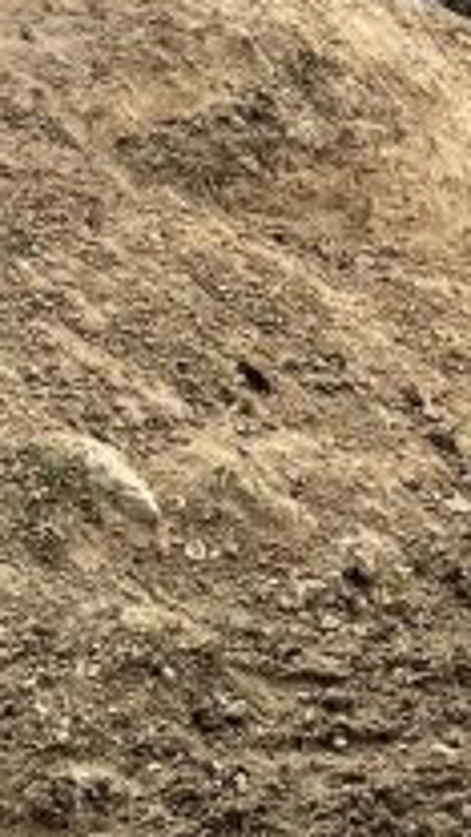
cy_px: 123
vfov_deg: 17.9
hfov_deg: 9.7
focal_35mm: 118
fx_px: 2620
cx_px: 902
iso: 50
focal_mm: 5.1
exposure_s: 1/992
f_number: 1.6
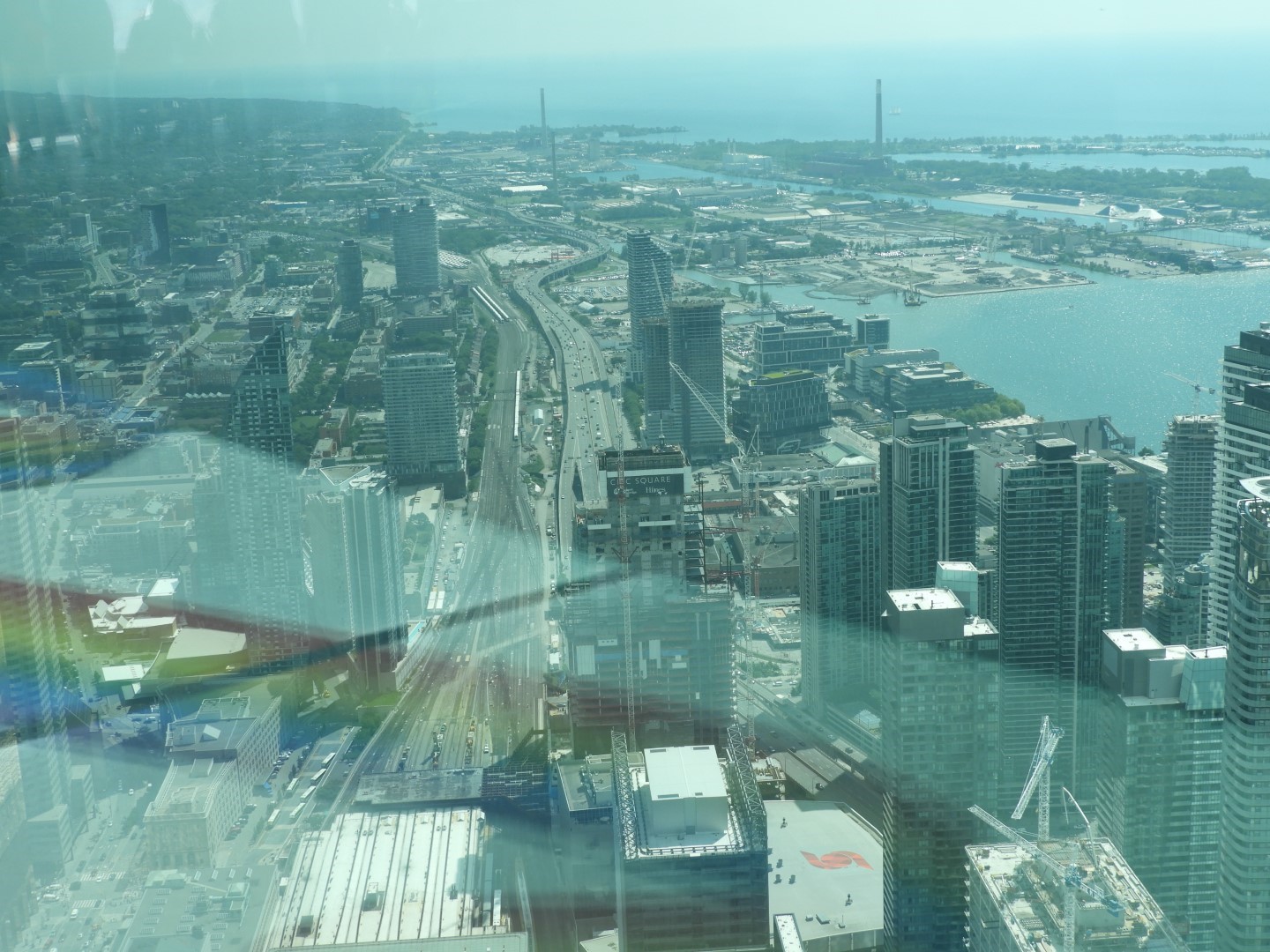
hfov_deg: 38.2
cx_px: 635
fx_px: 1834
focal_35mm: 50
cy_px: 476
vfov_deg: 29.1
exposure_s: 1/60
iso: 100
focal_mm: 9
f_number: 4
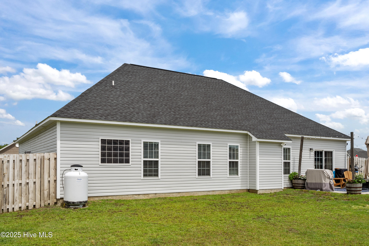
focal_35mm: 30
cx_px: 184
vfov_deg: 43.6
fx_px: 307
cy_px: 123
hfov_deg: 61.9
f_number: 7.1
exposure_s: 1/320
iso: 64
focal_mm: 30
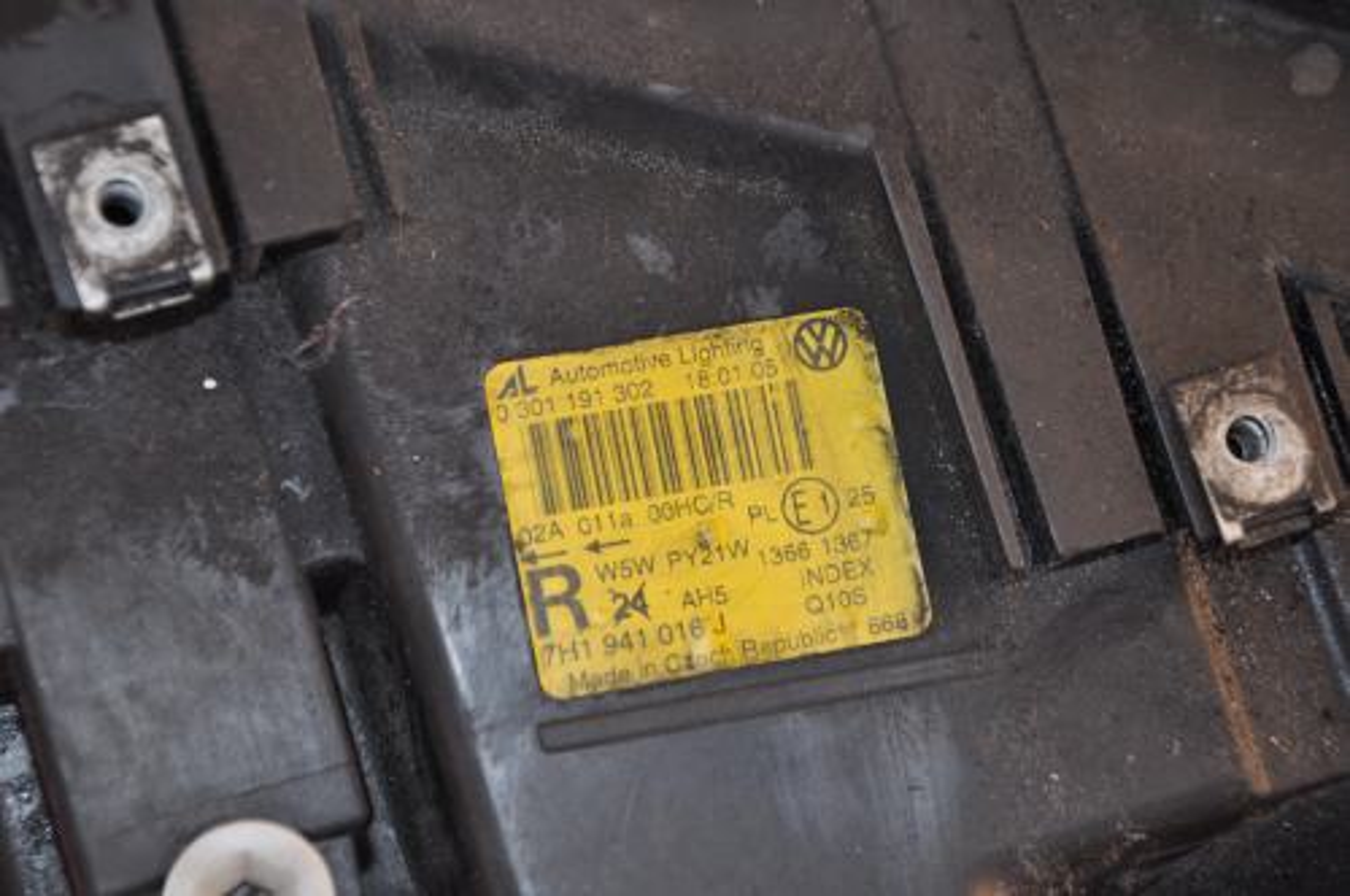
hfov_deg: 20.6
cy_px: 448
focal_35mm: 99
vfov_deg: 13.8
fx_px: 3708
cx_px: 675
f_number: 5.3
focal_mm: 66
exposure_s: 1/60
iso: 640
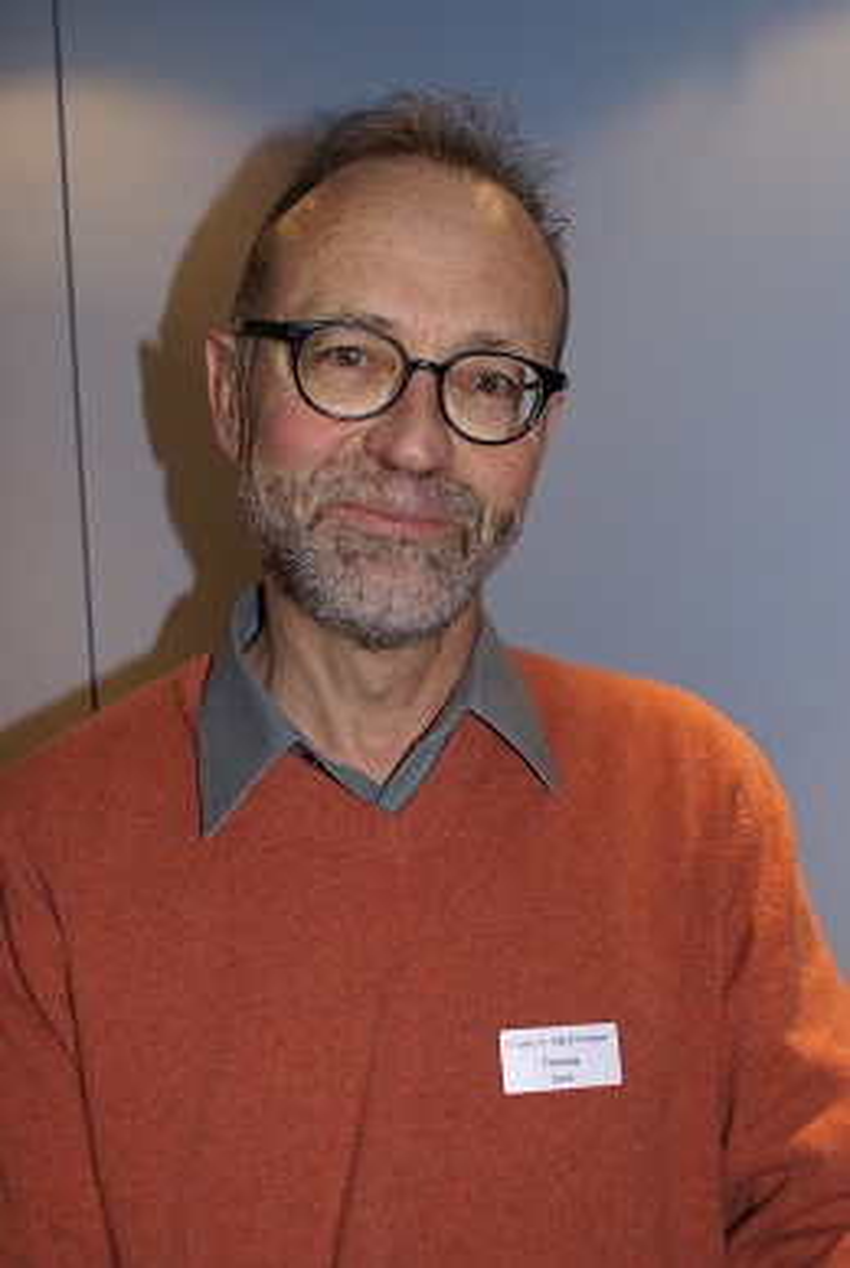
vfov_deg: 43.5
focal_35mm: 45
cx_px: 425
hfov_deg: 30.0
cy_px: 634
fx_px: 1588
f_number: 5.6
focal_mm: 30
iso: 400
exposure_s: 1/60
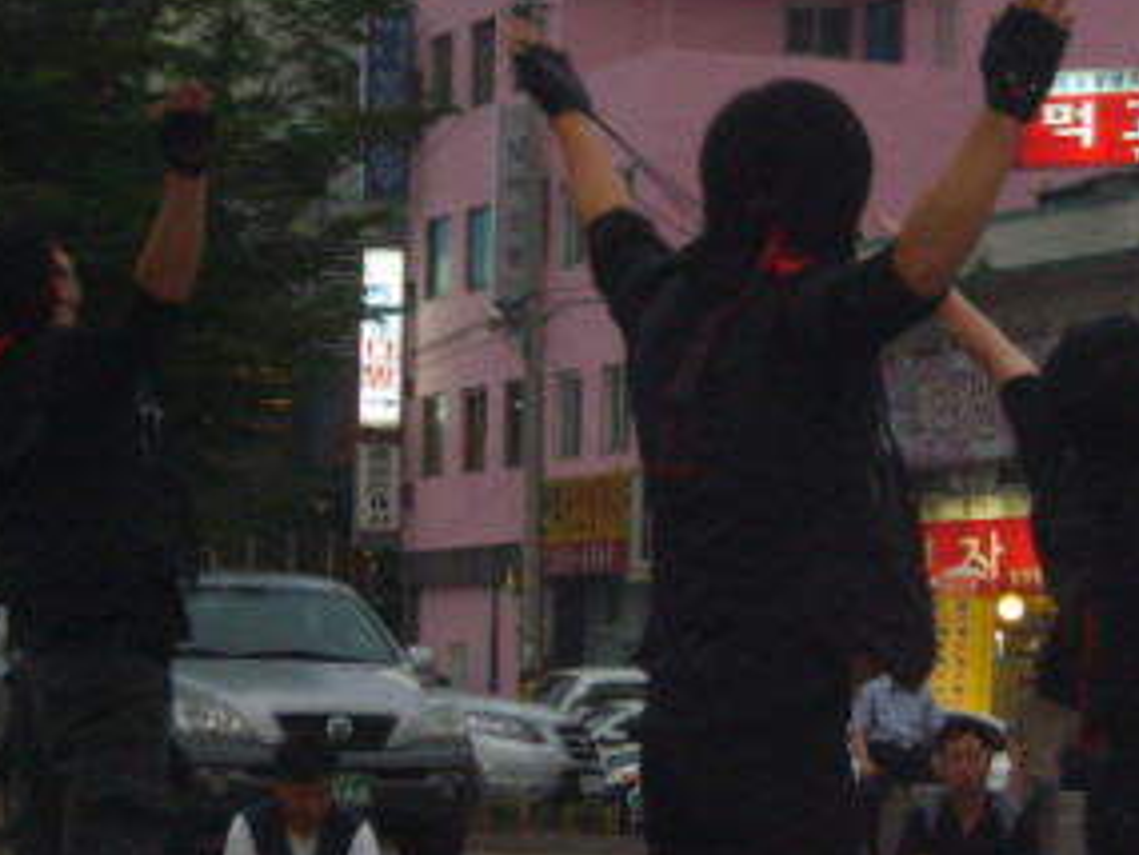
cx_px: 867
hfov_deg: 10.7
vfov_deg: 8.1
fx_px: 6057
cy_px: 455
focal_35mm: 184
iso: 235
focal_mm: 17
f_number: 4.5
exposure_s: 1/60
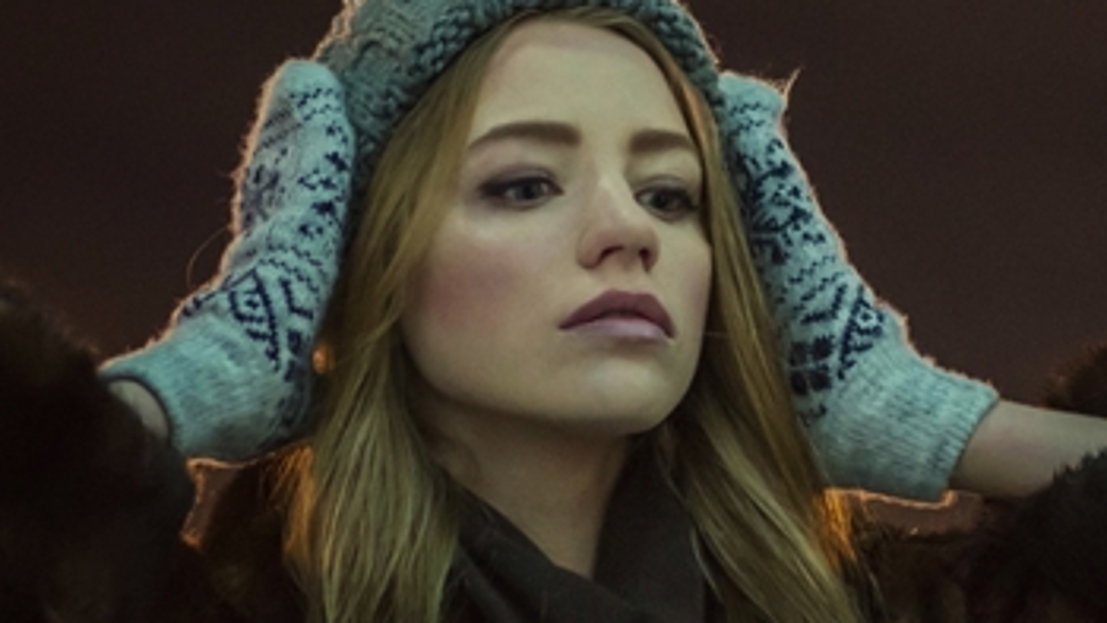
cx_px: 803
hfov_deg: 7.1
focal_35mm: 305
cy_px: 362
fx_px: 8954
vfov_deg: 4.0
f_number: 2
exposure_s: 1/100
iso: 1600
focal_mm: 85
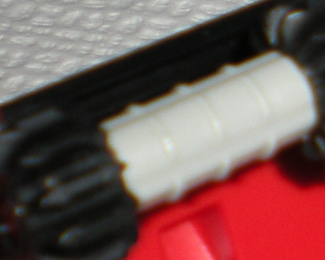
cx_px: 733
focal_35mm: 218
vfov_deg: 7.1
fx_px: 2097
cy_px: 211
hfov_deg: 8.3
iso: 64
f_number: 3.1
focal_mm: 6.3
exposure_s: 1/60
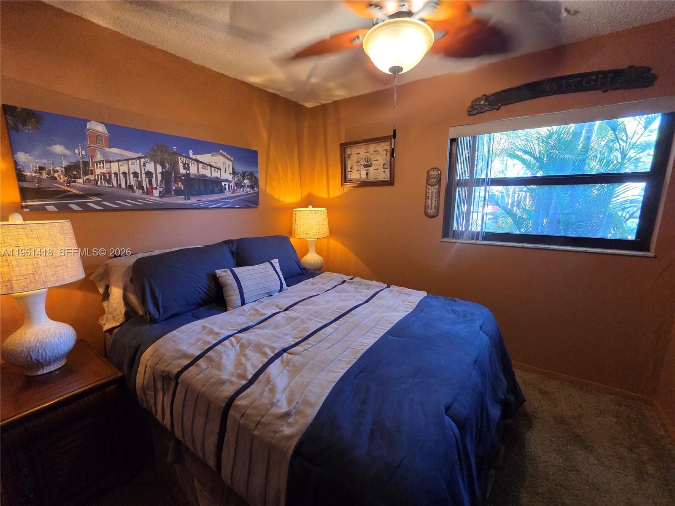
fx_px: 253
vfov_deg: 89.9
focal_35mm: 13
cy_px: 253
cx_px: 338
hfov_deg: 106.2
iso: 800
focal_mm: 2.2
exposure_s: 1/60
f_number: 2.2
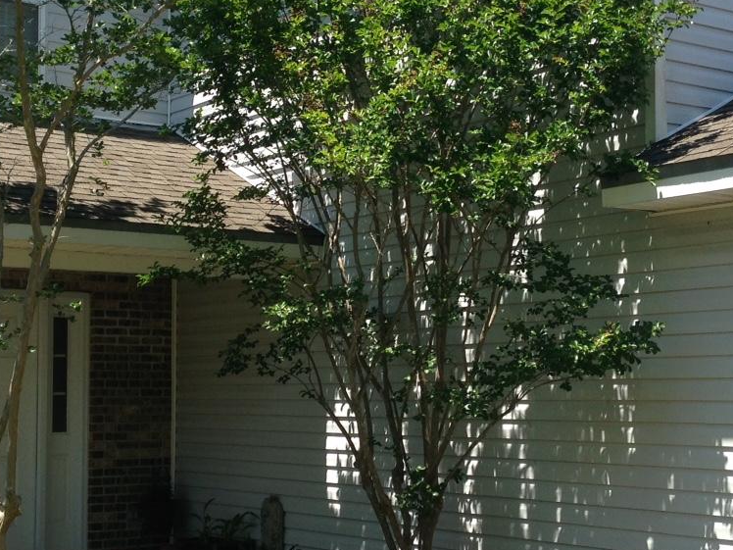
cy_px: 278
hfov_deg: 27.0
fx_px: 1525
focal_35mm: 72
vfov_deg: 20.4
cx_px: 322
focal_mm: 4.12
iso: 50
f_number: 2.4
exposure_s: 1/775
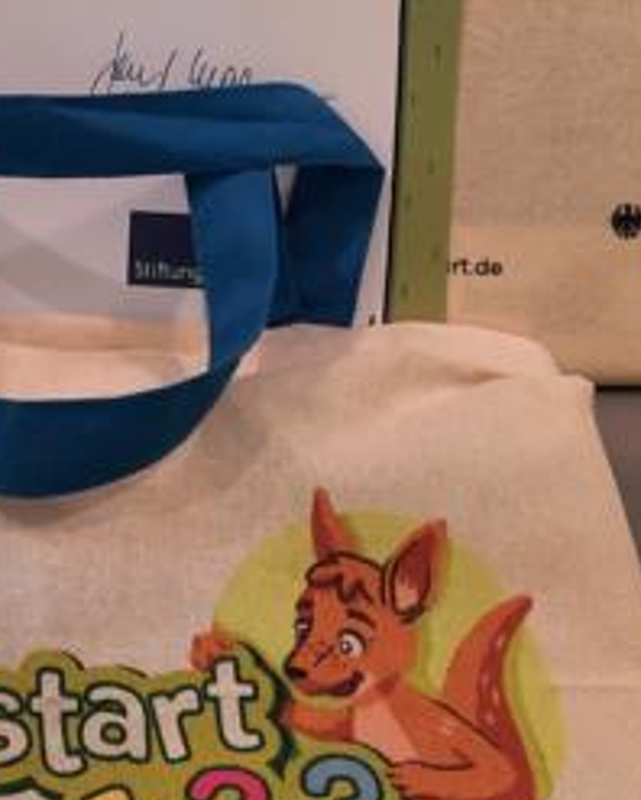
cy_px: -97
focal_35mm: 79
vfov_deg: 22.6
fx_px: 1871
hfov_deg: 18.8
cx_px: -45
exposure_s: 1/50
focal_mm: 4.6
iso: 64
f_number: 2
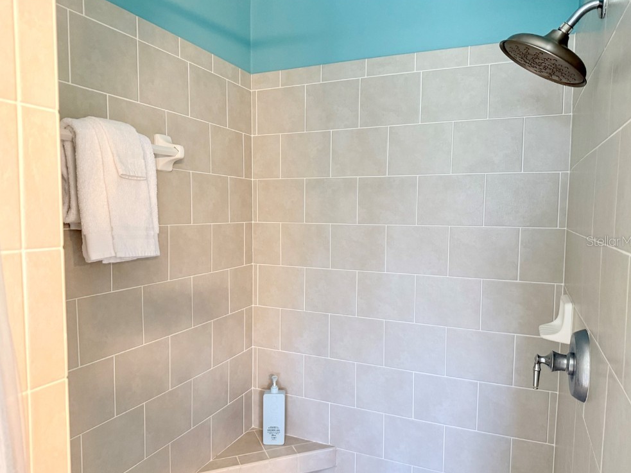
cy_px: 241
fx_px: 456
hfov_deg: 69.4
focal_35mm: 25
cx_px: 318
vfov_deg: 54.9
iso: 320
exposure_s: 1/60
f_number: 1.78
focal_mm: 6.76
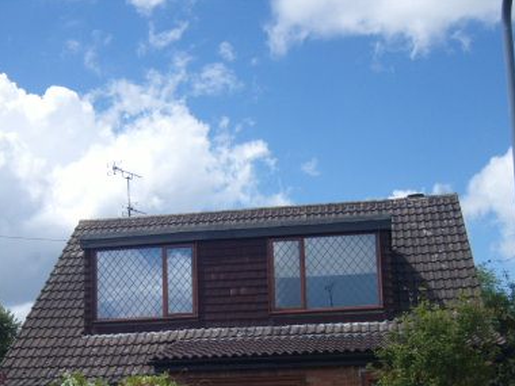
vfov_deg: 24.3
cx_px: 171
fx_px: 878
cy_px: 322
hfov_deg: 32.4
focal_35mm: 59
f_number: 7.1
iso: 80
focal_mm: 7.4
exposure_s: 1/250
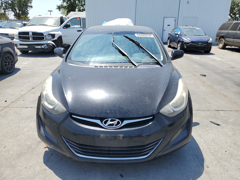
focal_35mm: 26
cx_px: 120
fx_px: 180
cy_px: 90
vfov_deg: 53.1
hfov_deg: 67.3
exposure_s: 1/2500
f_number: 1.5
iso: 50
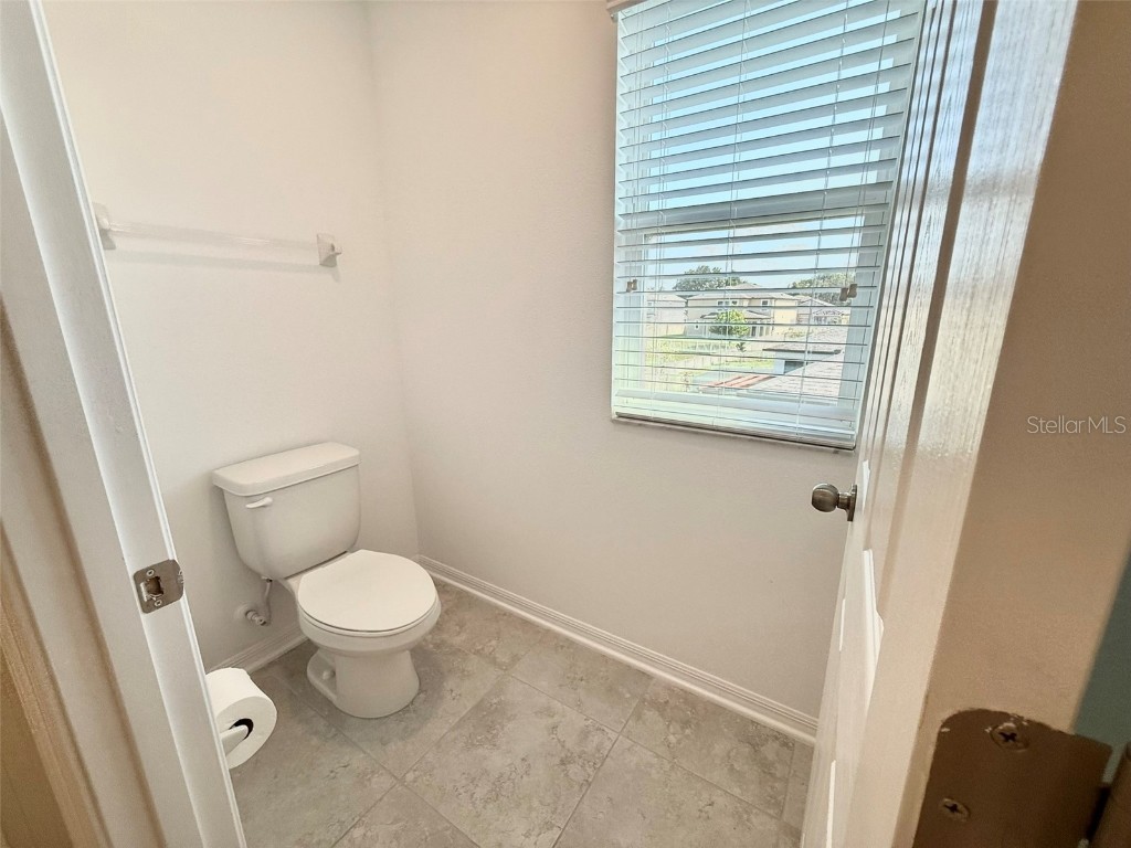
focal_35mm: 14
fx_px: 457
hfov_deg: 102.1
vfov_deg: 85.7
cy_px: 424
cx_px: 566
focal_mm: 2.22
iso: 64
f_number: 2.2
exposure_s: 1/207
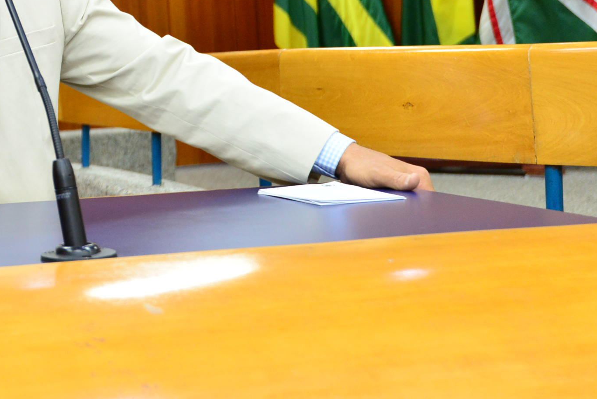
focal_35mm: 77
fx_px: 1278
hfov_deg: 24.6
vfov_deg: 17.3
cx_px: -51
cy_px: -7
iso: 2000
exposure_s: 1/60
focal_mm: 35
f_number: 4
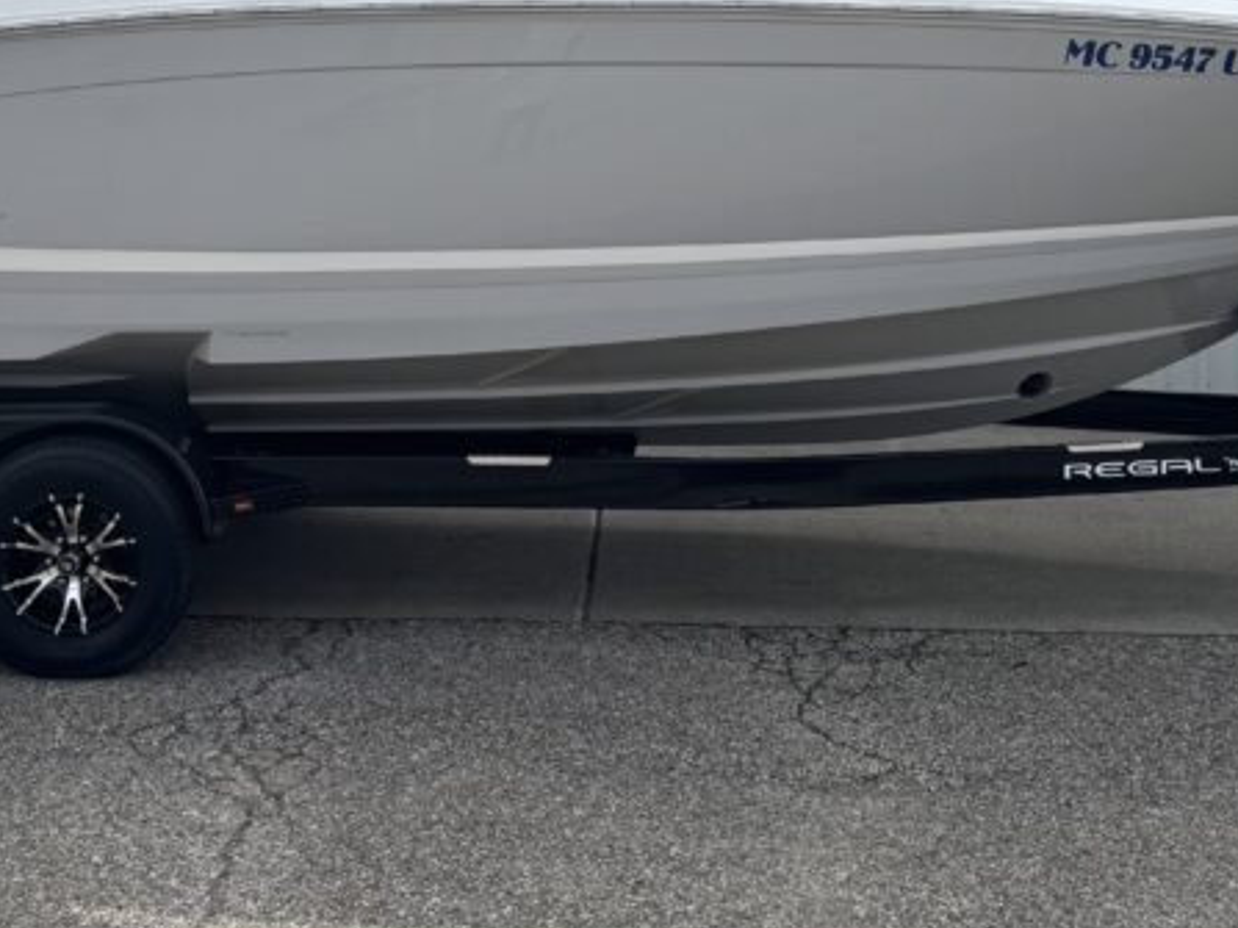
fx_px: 1966
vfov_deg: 25.9
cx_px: 479
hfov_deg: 34.8
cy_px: 127
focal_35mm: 55
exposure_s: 1/4950
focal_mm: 6.76
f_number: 1.78
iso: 80
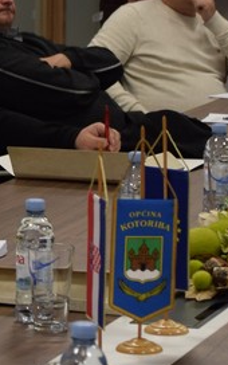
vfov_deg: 8.2
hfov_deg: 5.1
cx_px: -170
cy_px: 166
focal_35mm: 256
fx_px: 2545
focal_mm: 38
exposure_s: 1/80
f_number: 4.5
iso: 400
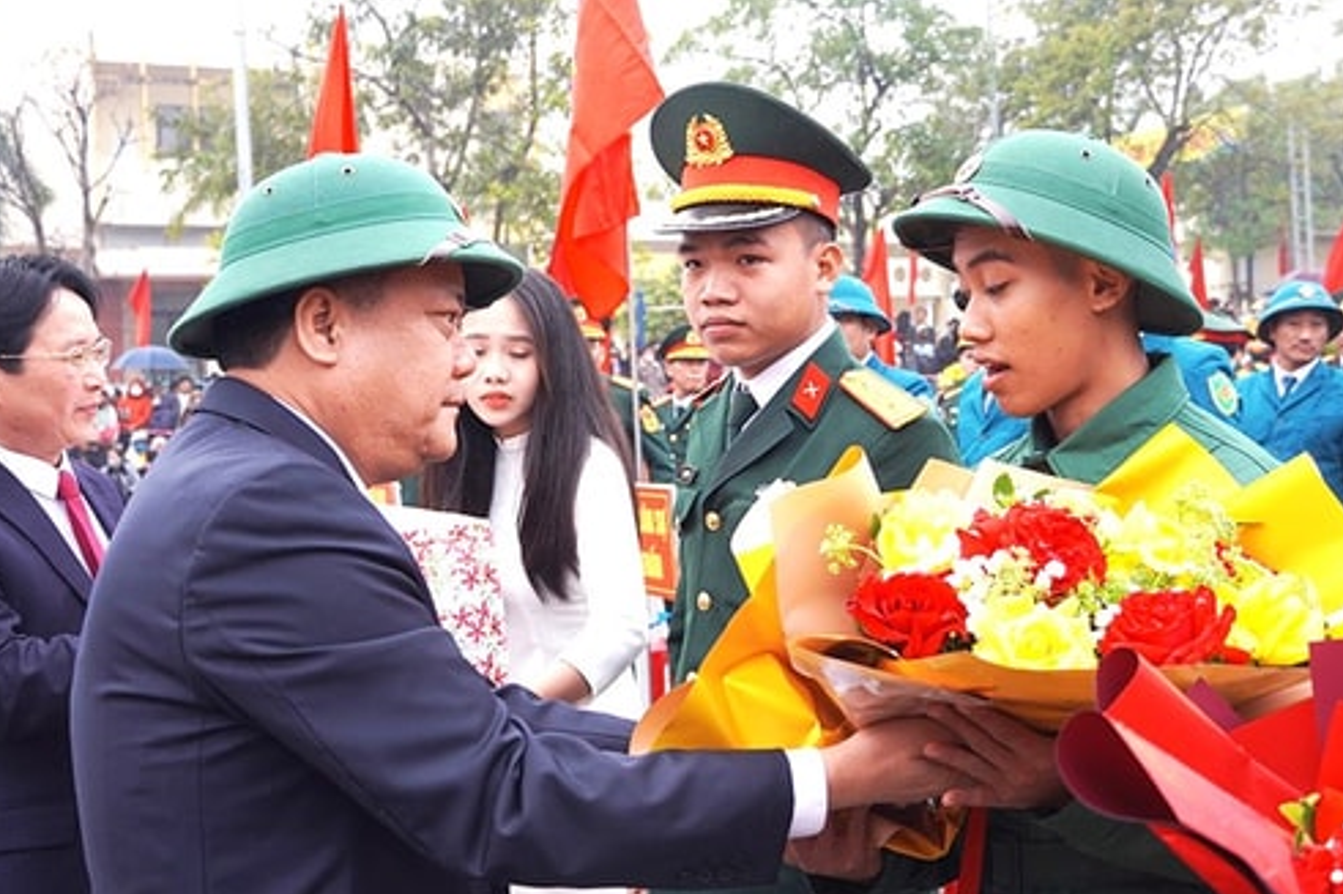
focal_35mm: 45
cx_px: 659
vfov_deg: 30.1
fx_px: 1661
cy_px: 489
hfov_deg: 44.0
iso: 200
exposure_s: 1/160
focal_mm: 27
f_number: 4.5
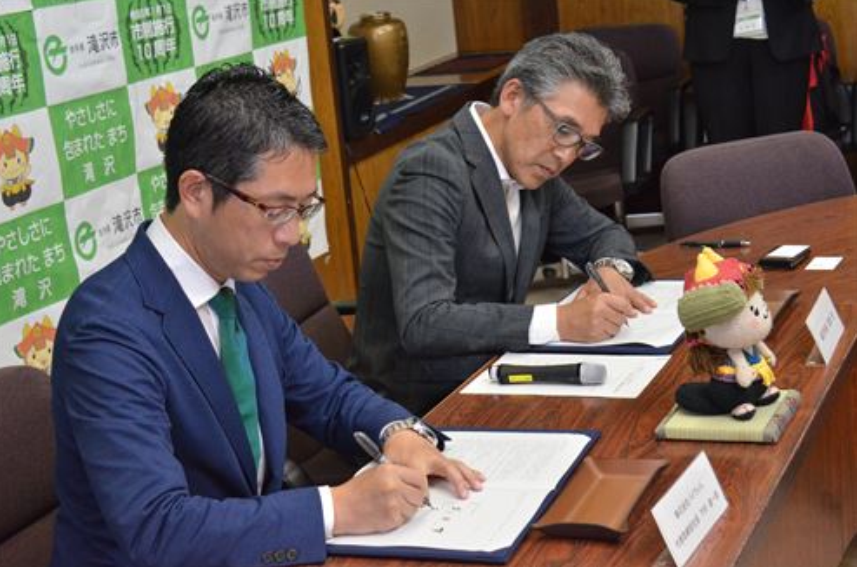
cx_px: 424
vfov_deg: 20.2
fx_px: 1591
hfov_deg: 30.1
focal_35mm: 67
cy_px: 283
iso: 3200
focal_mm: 44
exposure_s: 1/200
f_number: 7.1
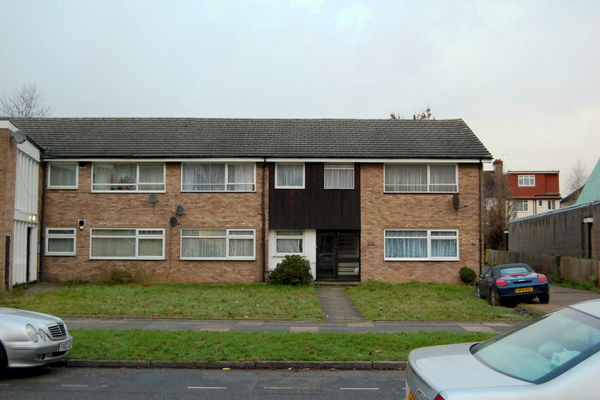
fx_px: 700
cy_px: 200
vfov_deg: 31.9
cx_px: 300
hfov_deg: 46.4
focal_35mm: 42
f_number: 5.6
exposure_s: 1/100
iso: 400
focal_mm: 28
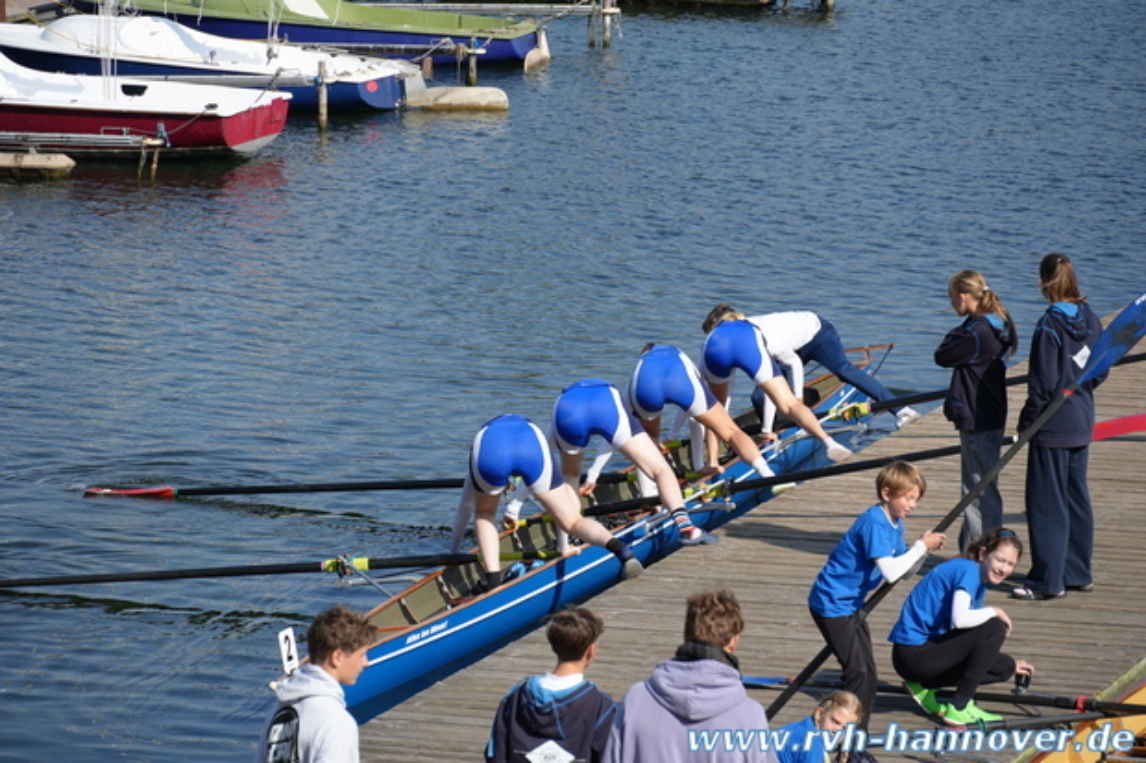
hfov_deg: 10.7
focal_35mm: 192
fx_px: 6110
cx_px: 573
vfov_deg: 7.1
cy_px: 382
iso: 100
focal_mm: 128
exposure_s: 1/400
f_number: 6.3
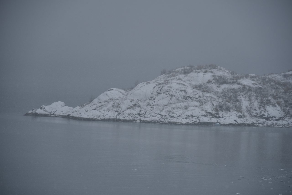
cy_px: 98
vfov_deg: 8.6
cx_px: 146
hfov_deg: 12.8
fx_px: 1298
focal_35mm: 160
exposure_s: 1/320
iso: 100
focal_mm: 160
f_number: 5.6
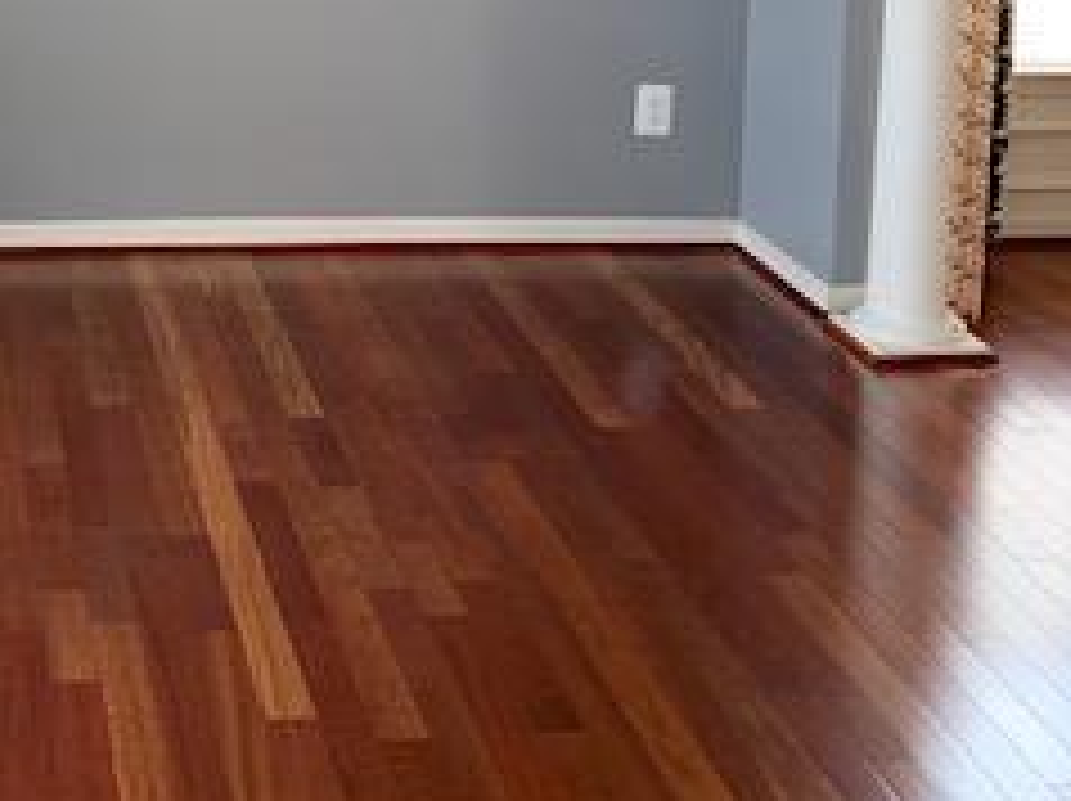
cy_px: -162
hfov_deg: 27.1
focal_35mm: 70
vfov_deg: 19.7
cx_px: 180
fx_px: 2164
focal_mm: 4.25
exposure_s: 1/60
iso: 125
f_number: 1.8
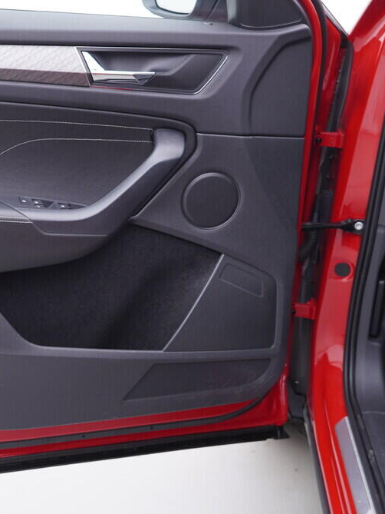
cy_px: 257
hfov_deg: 26.8
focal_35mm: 53
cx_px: 59
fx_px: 786
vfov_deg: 36.2
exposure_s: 1/40
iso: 160
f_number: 2.8
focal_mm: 24
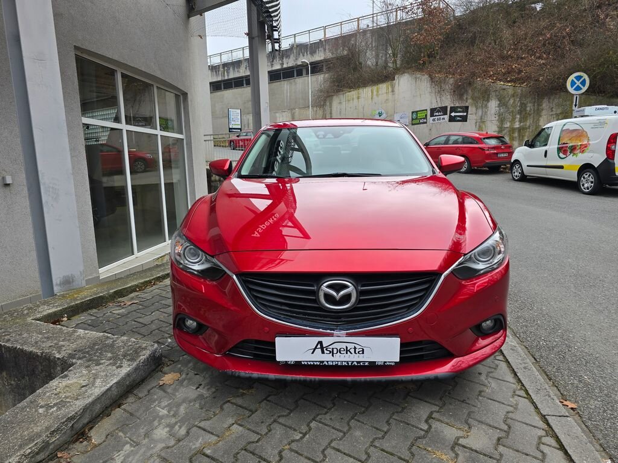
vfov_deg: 58.9
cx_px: 309
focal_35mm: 23
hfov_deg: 73.9
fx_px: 411
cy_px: 232
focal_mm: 6.3
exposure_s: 1/197
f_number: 1.7
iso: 12
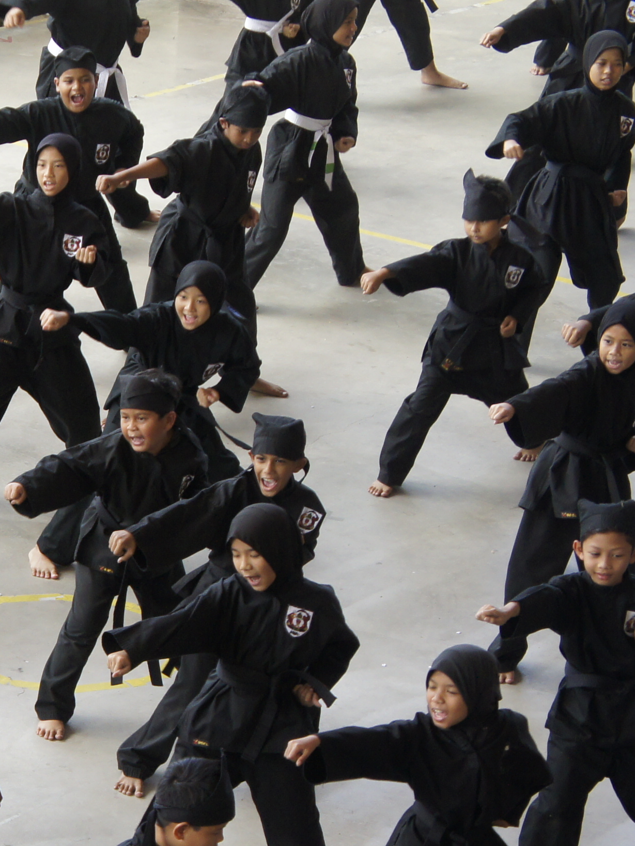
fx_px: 3458
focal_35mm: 141
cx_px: -332
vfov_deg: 13.9
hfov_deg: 10.1
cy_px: 712
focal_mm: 35
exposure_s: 1/250
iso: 640
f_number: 5
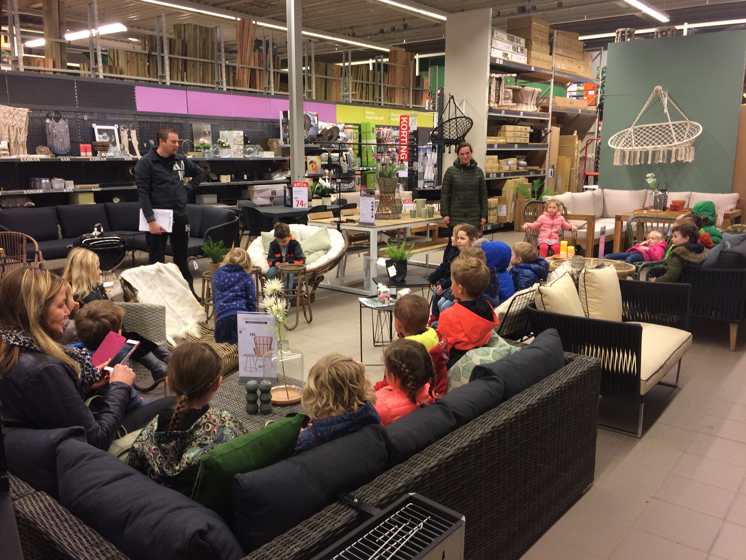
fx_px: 625
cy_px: 280
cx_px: 373
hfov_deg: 61.7
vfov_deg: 48.2
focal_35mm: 29
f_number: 2.2
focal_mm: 4.15
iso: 100
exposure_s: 1/33
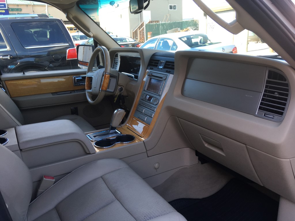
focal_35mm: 29
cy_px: 110
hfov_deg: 61.7
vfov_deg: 48.2
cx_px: 148
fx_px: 247
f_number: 2.2
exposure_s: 1/120
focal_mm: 4.15
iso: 32
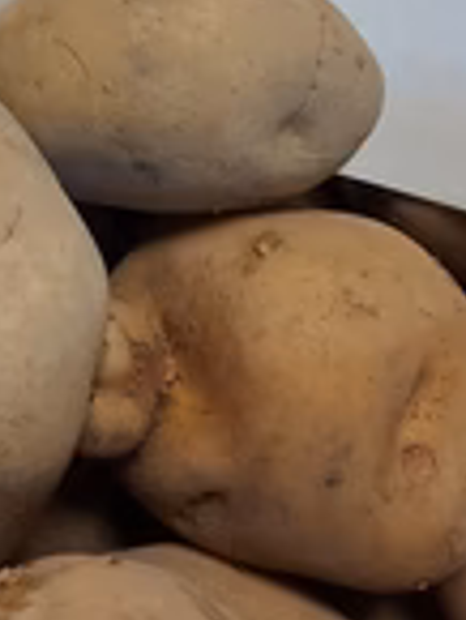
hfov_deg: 20.1
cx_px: -86
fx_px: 1237
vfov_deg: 26.7
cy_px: 13
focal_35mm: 69
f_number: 2
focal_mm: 4.6
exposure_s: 1/50
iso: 320
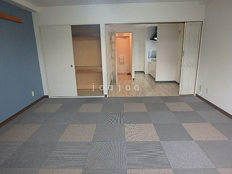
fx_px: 141
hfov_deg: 79.0
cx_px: 116
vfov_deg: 63.4
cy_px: 87
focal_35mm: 21
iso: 320
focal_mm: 3.7
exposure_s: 1/30
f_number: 3.5
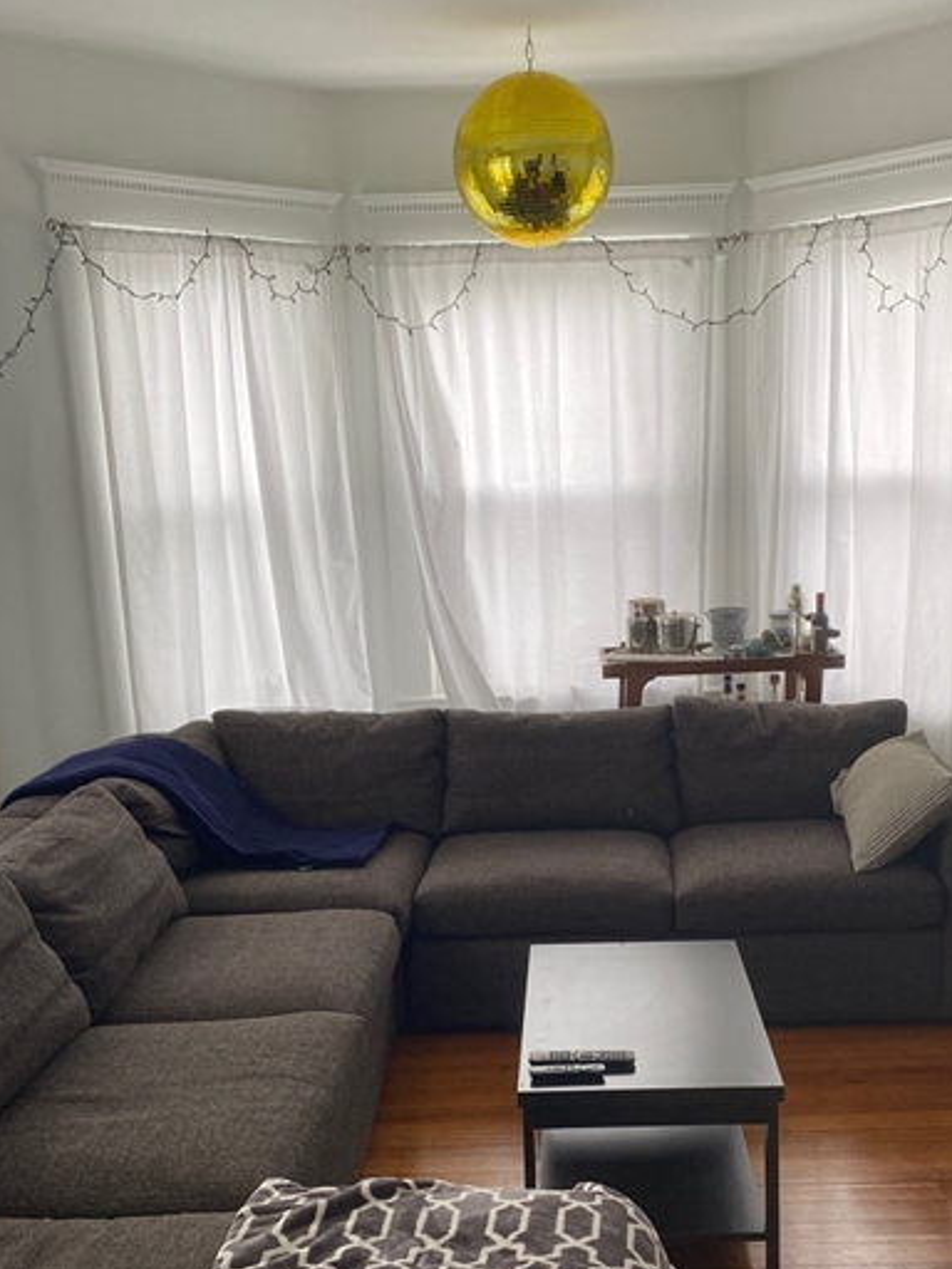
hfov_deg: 36.7
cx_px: 570
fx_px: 1430
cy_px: 848
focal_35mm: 39
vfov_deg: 47.1
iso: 125
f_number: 1.8
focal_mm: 4.25
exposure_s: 1/108
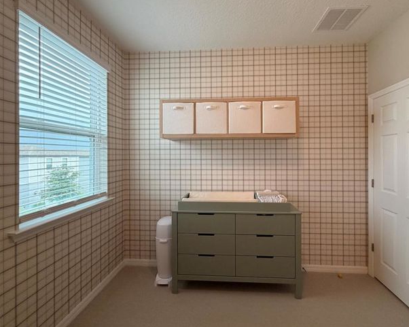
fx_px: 194
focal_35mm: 16
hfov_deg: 92.9
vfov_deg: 80.3
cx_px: 222
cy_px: 154
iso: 160
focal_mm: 2.22
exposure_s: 1/121
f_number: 2.2
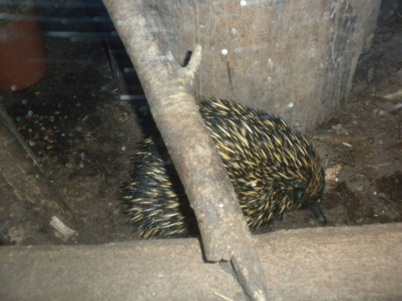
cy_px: 150
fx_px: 430
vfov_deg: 38.7
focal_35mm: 37
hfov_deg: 50.1
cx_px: 201
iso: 400
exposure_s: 1/26.3
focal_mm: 6.6
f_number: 3.5
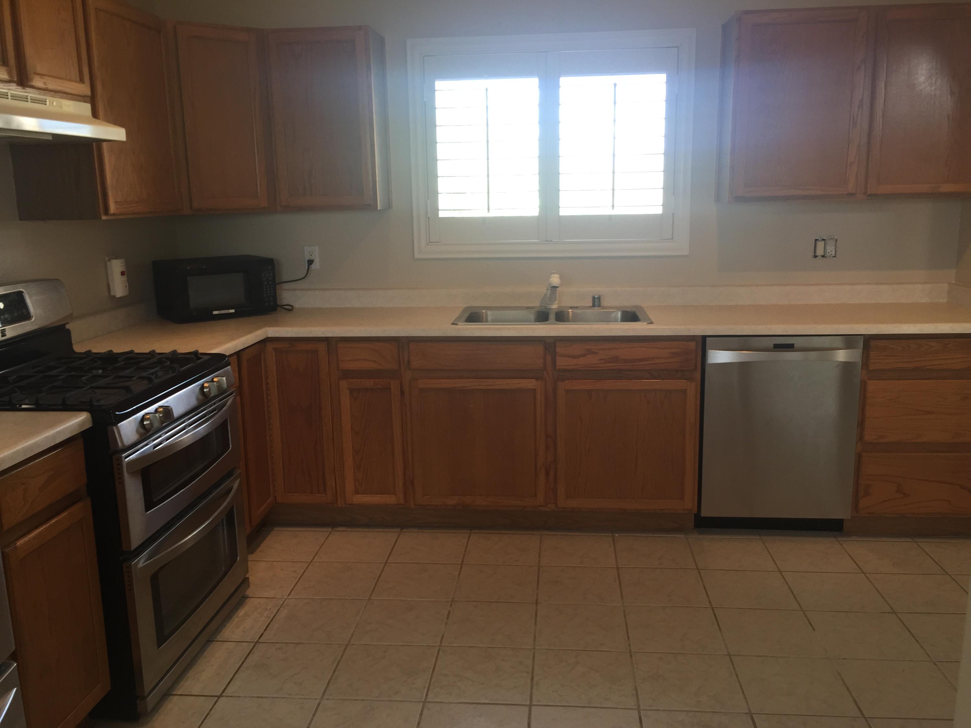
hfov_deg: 61.7
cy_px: 364
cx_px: 486
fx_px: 813
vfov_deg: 48.2
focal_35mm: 29
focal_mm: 4.15
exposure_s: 1/40
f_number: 2.2
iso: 40
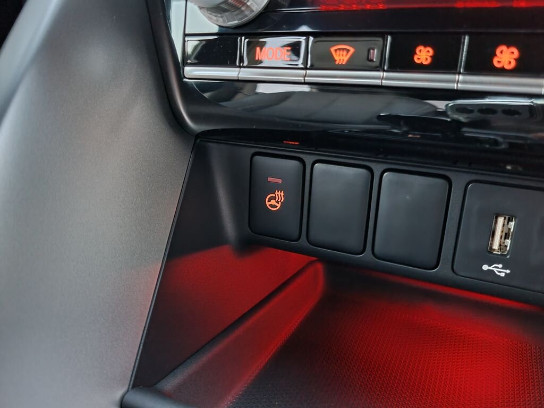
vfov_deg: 53.1
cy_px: 204
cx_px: 272
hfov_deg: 67.3
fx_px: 409
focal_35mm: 26
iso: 1250
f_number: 1.8
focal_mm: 5.4
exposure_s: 1/14
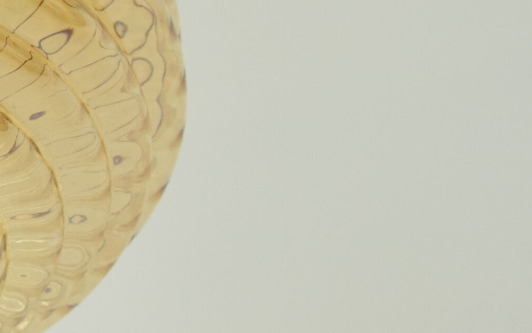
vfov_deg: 11.2
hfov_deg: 16.5
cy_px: 57
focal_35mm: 117
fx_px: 1697
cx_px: -220
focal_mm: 26
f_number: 9
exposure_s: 1/320
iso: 1600
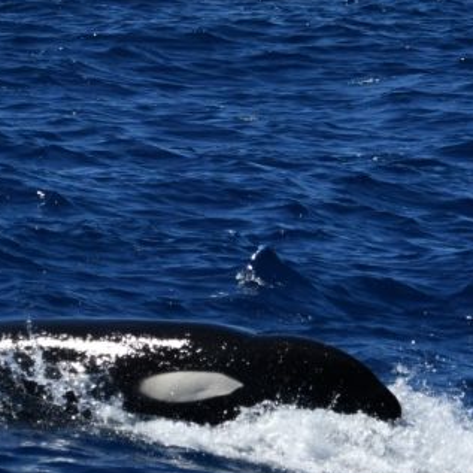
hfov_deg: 2.6
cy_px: 245
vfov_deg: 2.6
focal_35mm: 686
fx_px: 10605
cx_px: 85
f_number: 5.6
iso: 720
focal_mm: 320
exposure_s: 1/8000
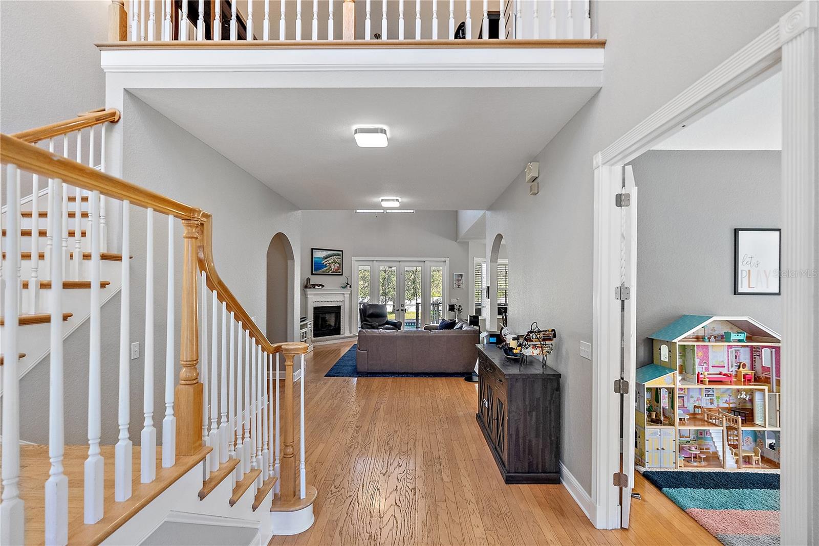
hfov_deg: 95.0
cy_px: 273
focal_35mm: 16
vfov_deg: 72.1
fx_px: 375
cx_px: 410
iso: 1600
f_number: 4
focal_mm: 16.5
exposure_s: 1/60
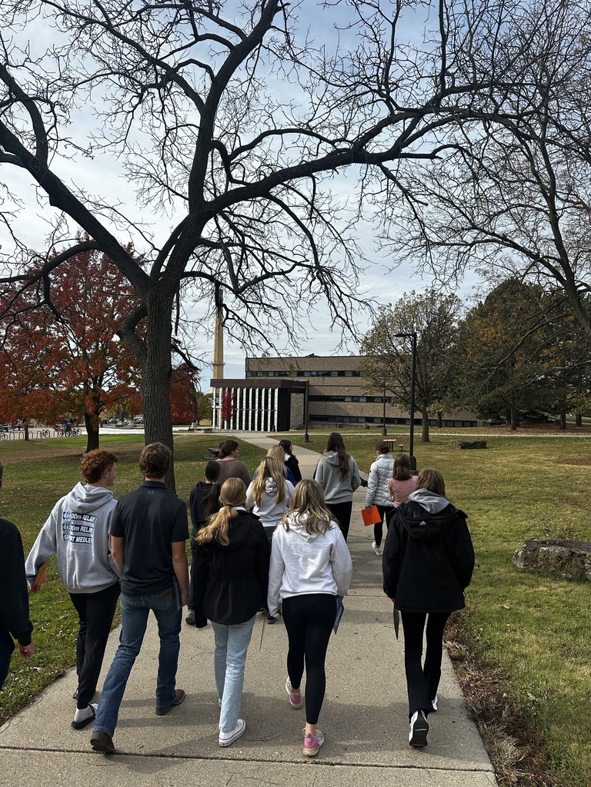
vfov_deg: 71.6
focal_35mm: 24
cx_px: 296
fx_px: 546
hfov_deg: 56.8
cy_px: 394
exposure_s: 1/3717
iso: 80
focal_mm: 6.86
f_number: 1.78
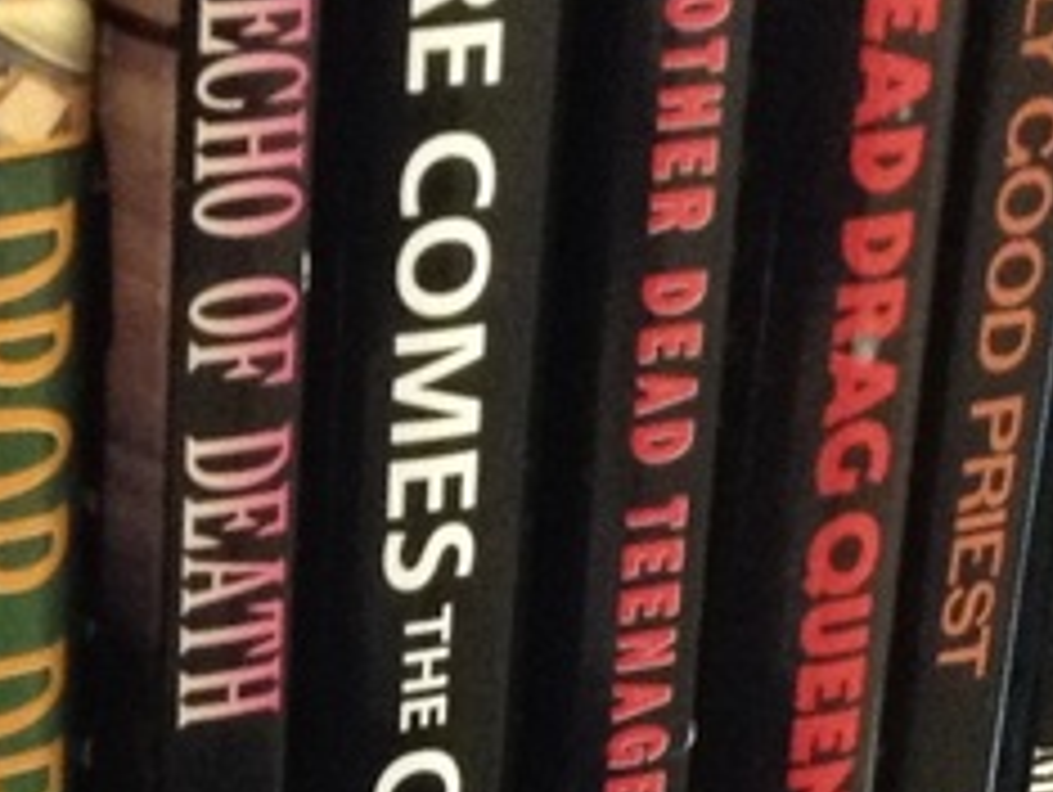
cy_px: 817
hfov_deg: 13.4
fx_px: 4385
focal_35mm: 144
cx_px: -86
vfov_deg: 10.2
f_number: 2.4
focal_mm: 3.3
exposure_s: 1/15
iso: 250
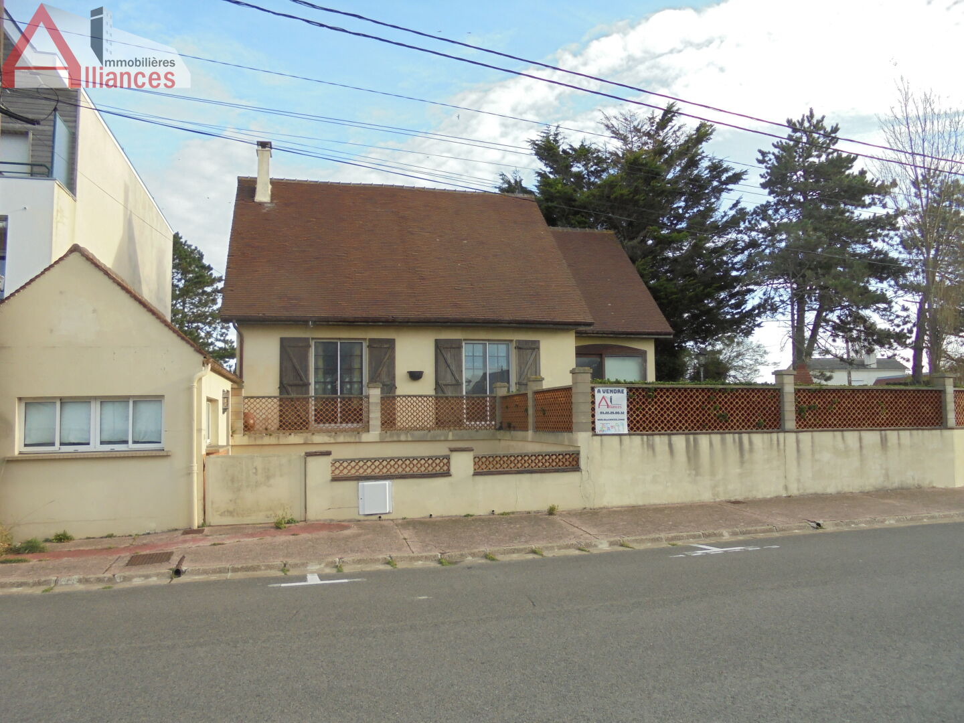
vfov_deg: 53.1
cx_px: 482
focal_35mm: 26
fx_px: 724
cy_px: 362
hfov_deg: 67.3
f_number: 3.5
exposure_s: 1/400
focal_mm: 4.6
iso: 100
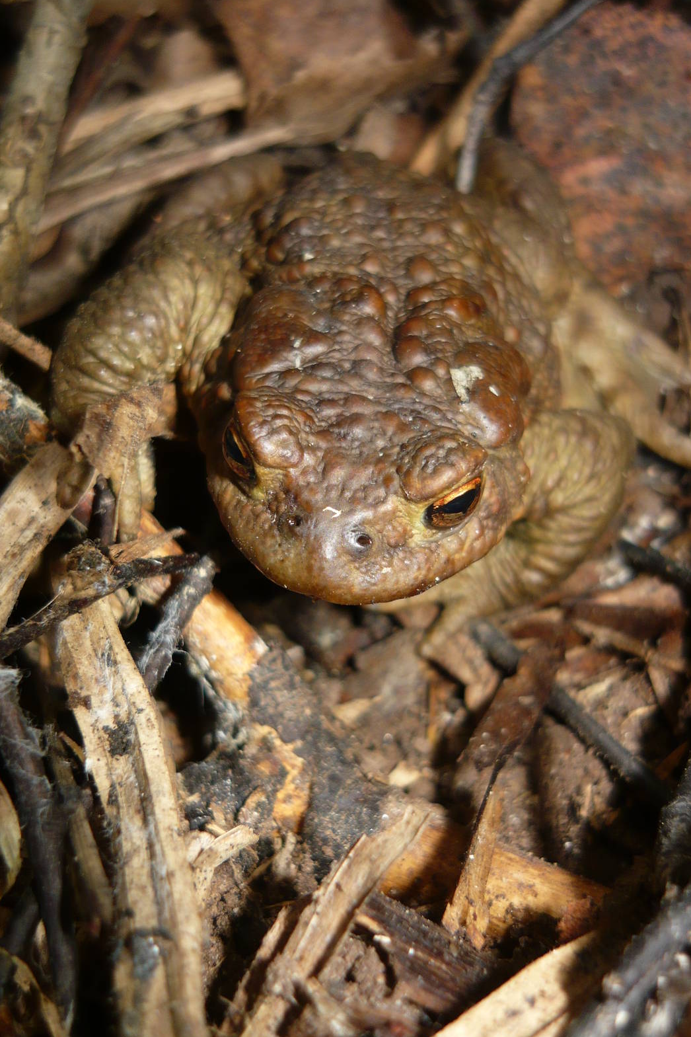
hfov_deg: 37.9
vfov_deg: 54.4
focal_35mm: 35
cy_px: 516
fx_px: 1008
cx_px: 349
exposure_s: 1/30
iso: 100
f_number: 2.8
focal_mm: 5.5
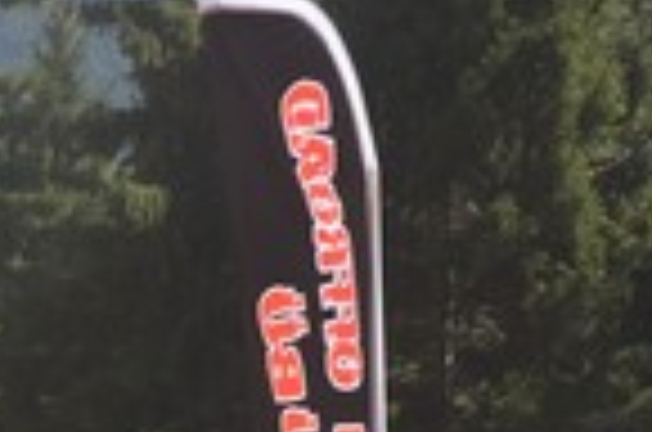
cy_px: 997
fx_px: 9216
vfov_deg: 2.7
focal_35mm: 510
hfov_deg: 4.0
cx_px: -108
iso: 250
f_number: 9
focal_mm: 110
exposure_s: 1/320
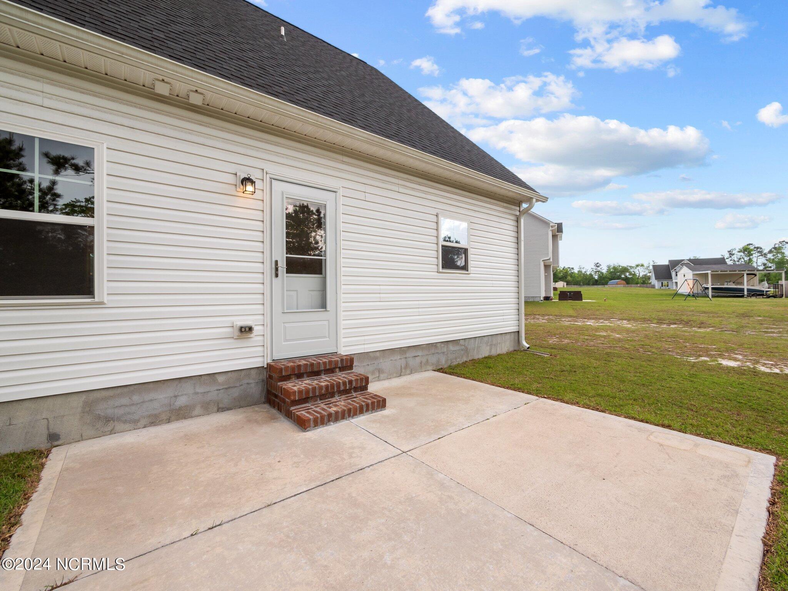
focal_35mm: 14
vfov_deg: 85.7
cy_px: 296
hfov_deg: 102.1
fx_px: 319
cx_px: 394
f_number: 5.6
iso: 200
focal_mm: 7
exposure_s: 1/320
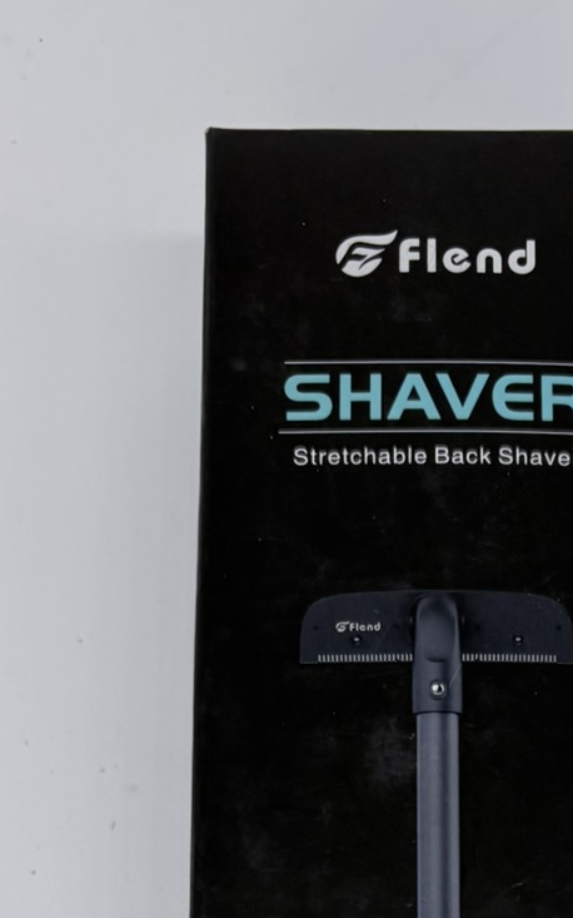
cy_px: 1224
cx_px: 515
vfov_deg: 23.4
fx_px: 1924
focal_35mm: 77
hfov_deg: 16.7
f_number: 1.6
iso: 50
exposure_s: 1/959
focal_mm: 5.96
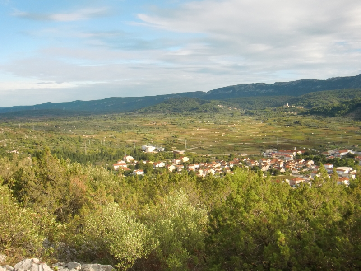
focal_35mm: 38
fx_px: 396
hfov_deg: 49.0
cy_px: 136
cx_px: 180
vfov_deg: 37.7
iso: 100
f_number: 8.9
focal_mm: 6.66
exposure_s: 1/125
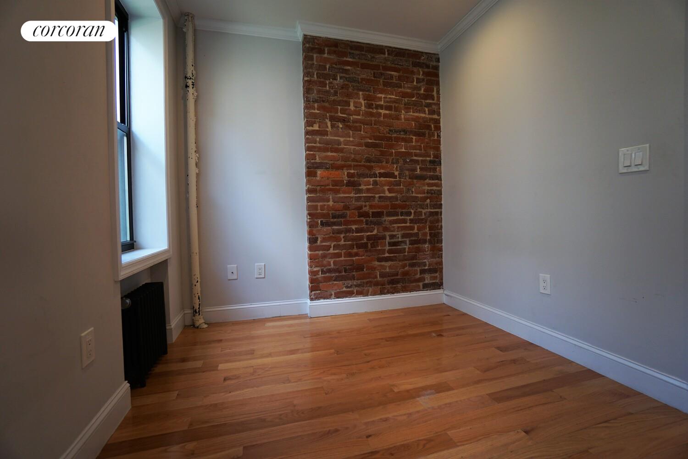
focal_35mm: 15
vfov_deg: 77.3
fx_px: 287
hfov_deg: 100.4
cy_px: 230
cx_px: 344
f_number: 4
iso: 160
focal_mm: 10
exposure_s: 1/60
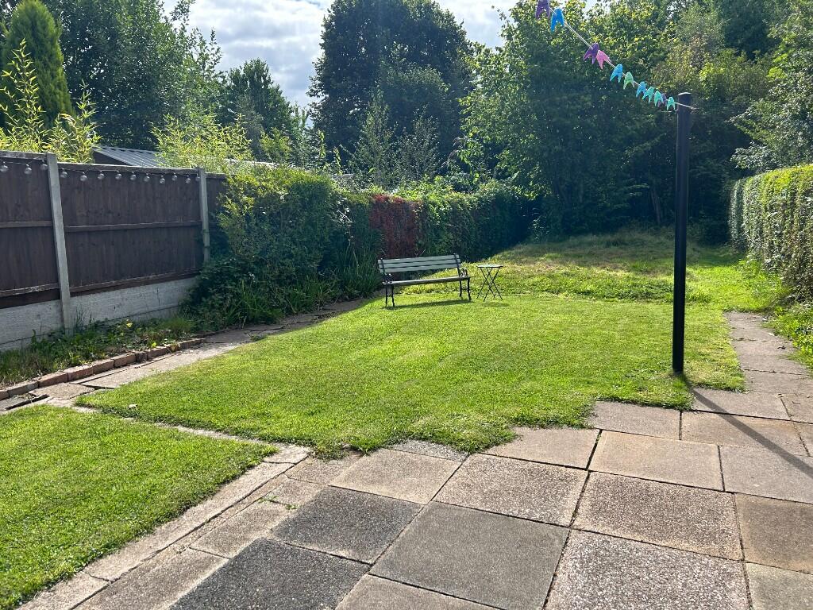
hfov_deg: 67.3
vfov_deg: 53.1
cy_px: 305
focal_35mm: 26
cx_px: 406
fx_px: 611
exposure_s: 1/2513
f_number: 1.5
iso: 50
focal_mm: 5.7
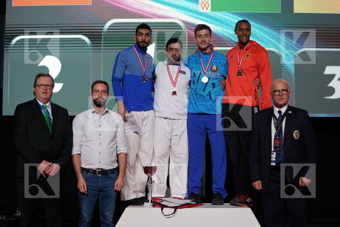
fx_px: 661
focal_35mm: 70
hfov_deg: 28.8
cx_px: 170
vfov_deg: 19.5
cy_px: 114
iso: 1250
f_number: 2.8
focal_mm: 70
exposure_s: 1/250
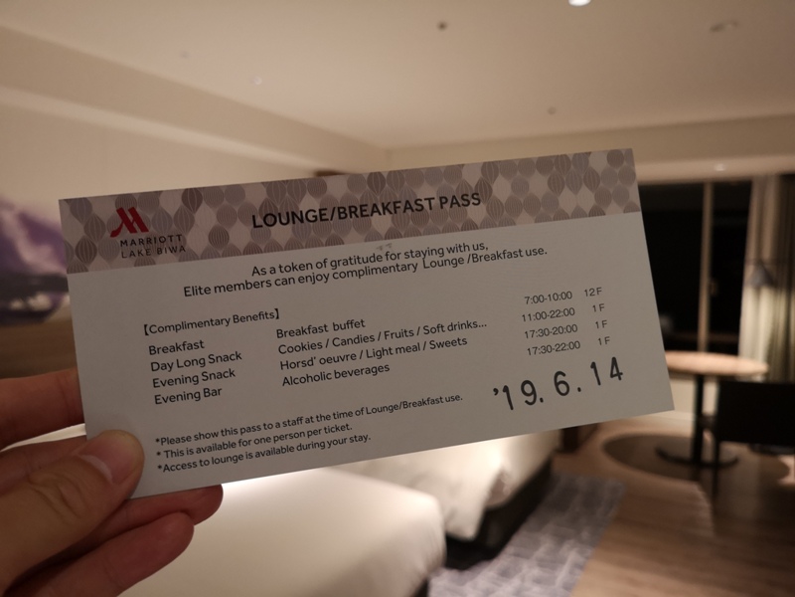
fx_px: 620
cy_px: 298
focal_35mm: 27
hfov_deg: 65.3
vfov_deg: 51.4
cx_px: 398
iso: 320
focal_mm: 3.95
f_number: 1.8
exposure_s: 1/24
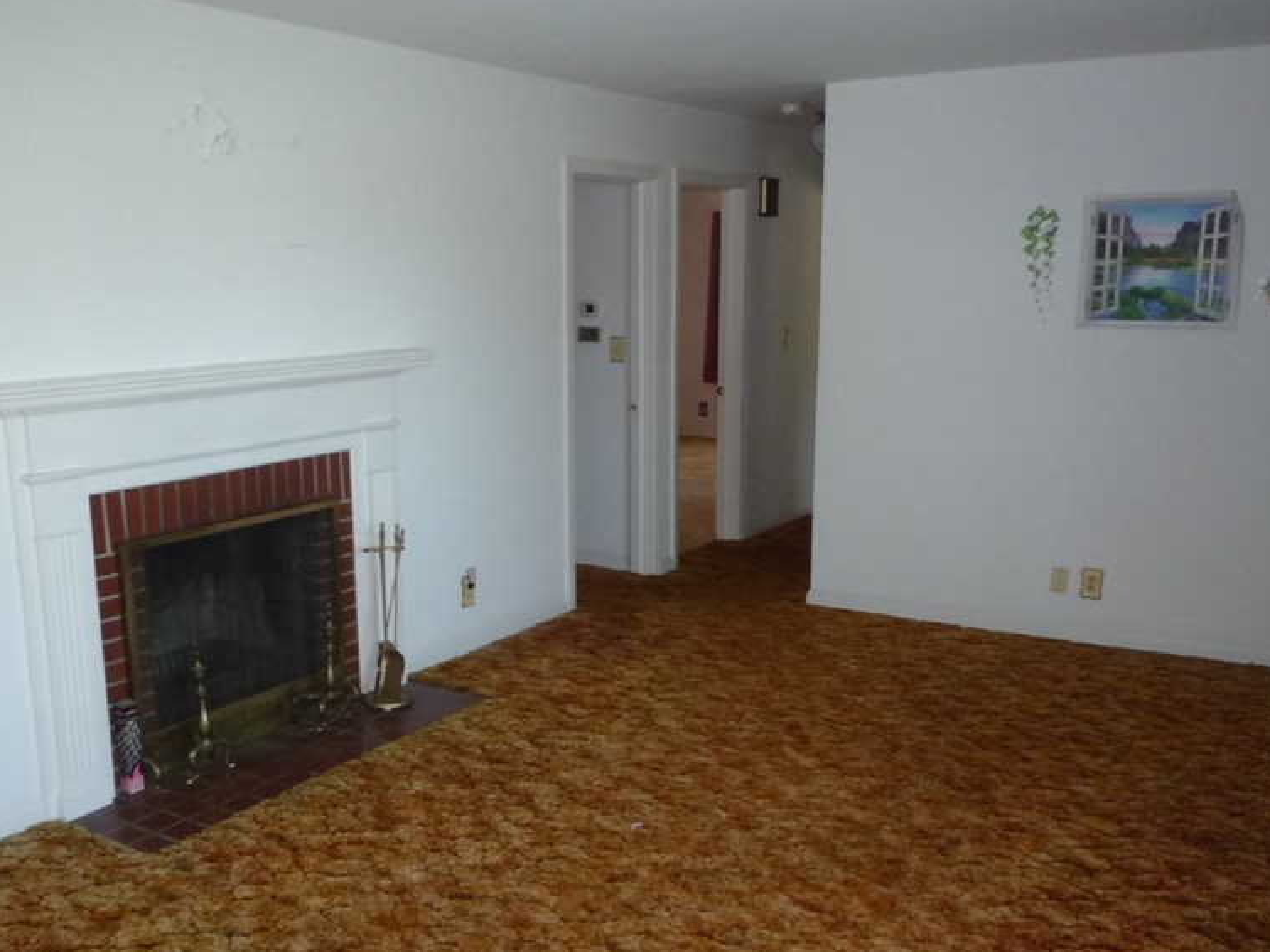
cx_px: 536
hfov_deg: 53.7
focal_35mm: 34
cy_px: 559
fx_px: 1248
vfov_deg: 41.7
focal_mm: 4.4
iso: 250
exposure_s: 1/30
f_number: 2.8
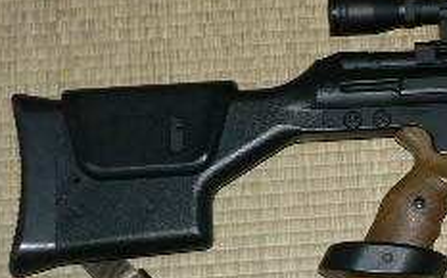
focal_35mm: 105
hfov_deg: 18.6
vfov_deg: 12.4
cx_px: 560
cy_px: 161
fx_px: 1278
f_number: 2.8
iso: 100
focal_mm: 6
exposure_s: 1/60
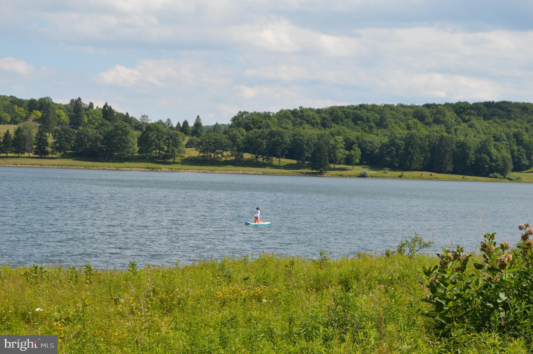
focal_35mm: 82
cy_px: 177
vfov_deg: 16.5
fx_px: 1220
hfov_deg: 24.6
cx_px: 266
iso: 100
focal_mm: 55
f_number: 8
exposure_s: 1/250
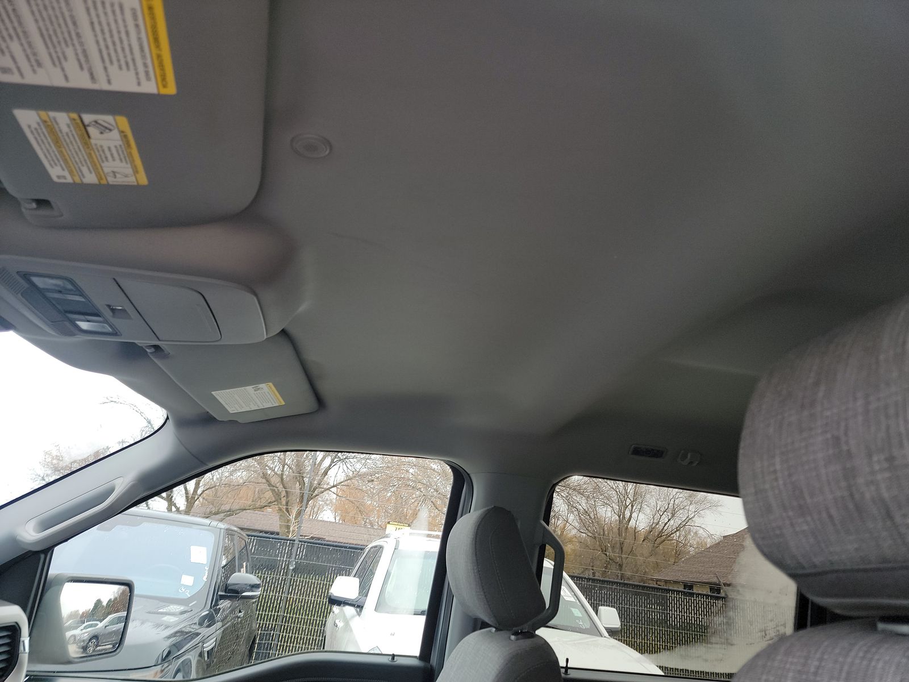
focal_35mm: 24
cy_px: 341
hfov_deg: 71.6
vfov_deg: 56.8
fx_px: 630
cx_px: 454
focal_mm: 6.7
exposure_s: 1/59
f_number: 1.8
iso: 80
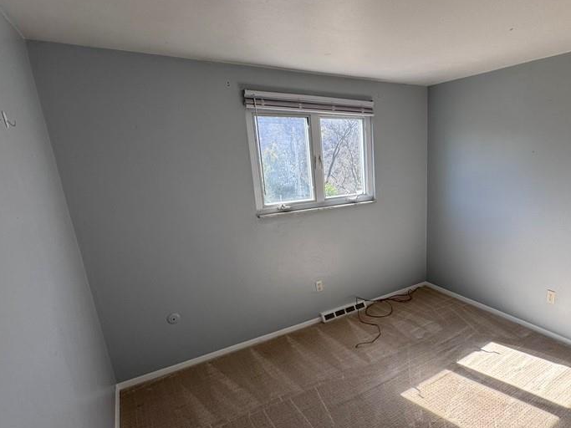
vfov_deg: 63.1
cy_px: 244
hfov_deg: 76.3
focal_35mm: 21
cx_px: 385
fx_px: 346
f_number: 2.2
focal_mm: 2.22
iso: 40
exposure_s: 1/186
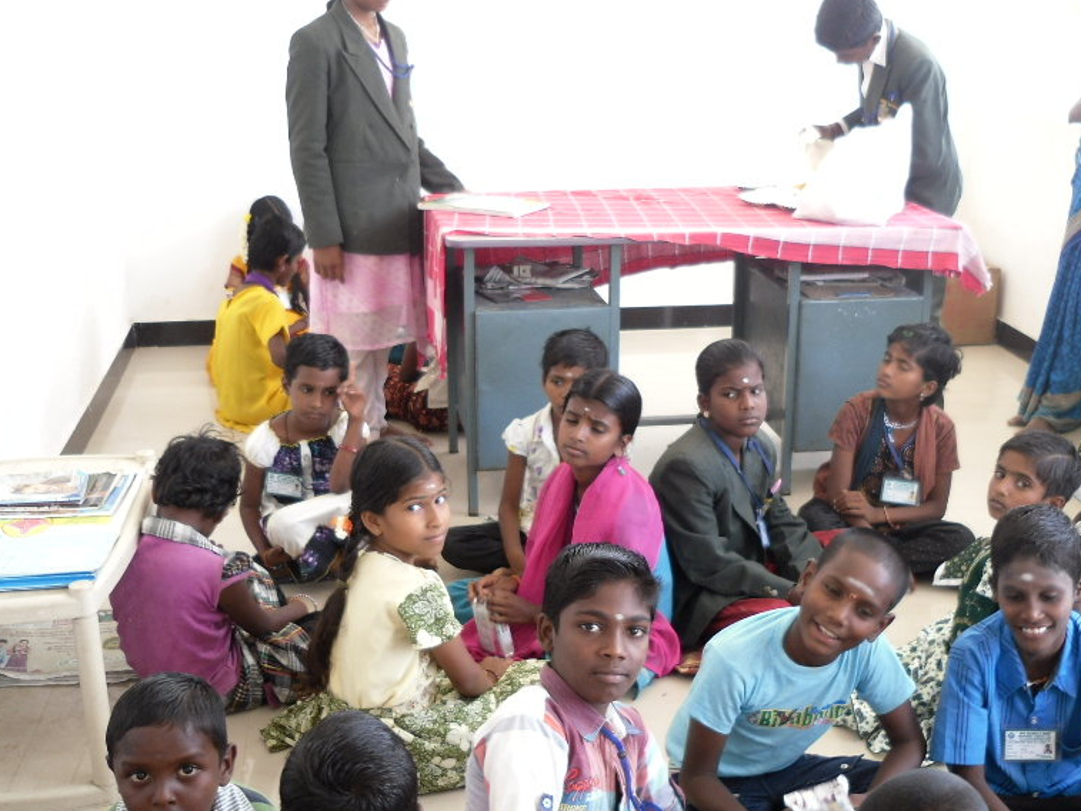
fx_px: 1437
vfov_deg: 31.5
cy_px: 373
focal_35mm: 46
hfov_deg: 41.1
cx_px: 621
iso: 100
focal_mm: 6
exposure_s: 1/47
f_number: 2.8
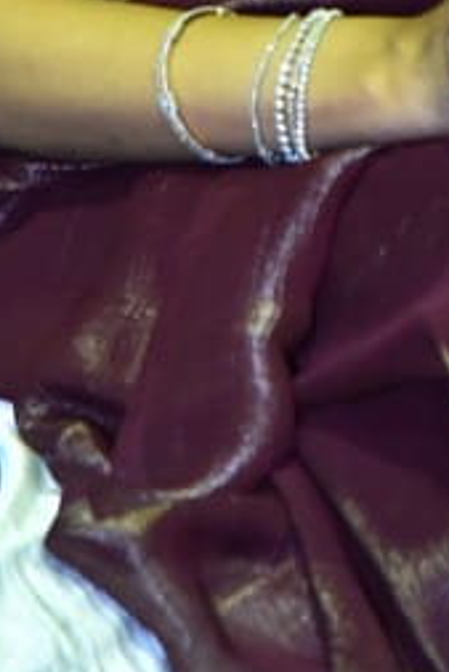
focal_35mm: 455
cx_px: 316
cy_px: -489
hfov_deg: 3.0
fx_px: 8500
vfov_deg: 4.5
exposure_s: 1/125
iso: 2000
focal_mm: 120
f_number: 4
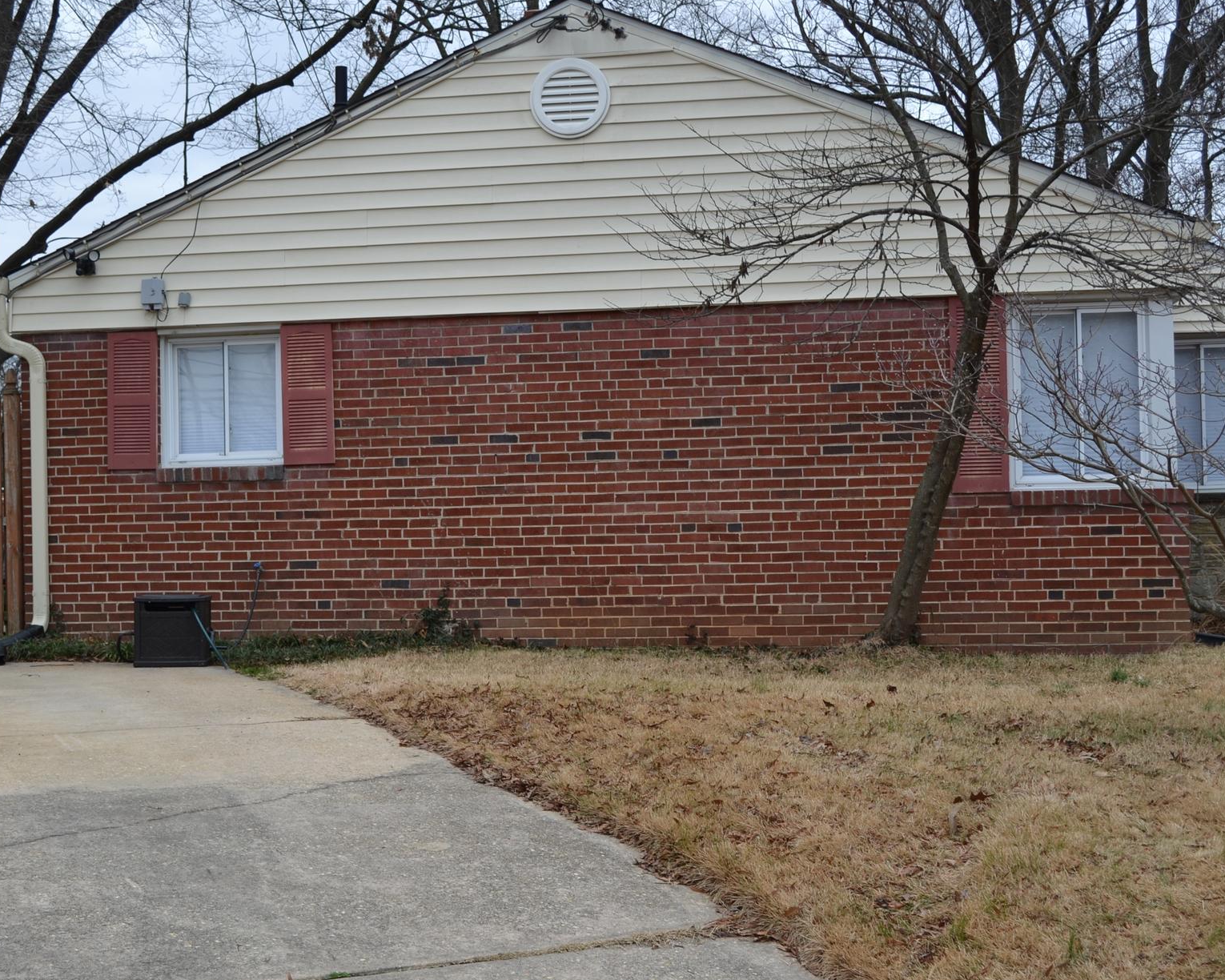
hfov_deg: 38.0
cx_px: 555
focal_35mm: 49
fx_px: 1777
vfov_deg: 30.8
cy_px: 514
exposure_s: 1/160
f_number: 6.3
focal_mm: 26
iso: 100
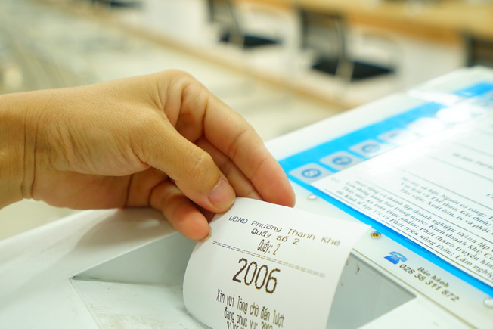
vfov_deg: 30.4
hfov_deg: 44.5
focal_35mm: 44
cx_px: 228
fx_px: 603
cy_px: 202
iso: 500
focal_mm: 35
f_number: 4.5
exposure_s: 1/100
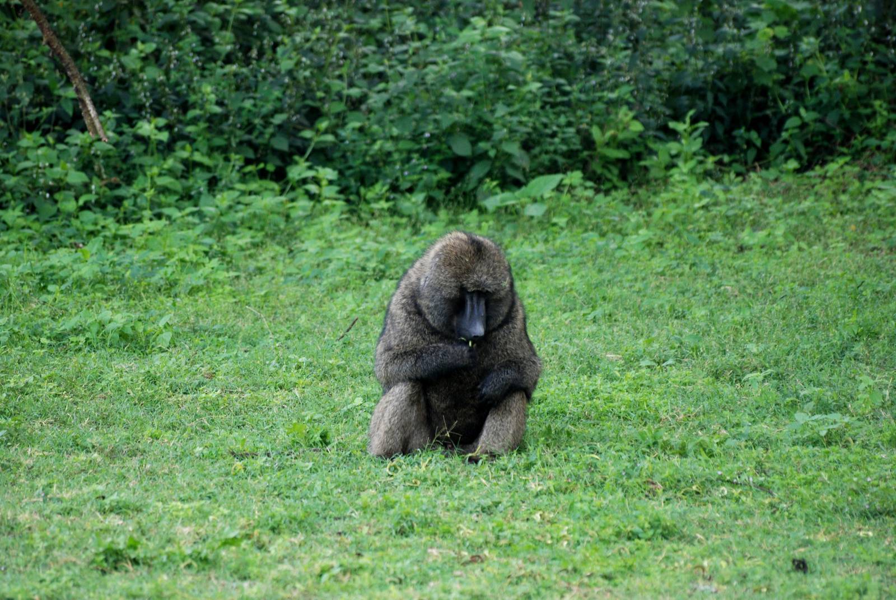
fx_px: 7289
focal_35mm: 292
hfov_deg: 7.0
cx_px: 448
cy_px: 300
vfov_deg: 4.7
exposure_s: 1/60
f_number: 5
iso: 400
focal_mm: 195
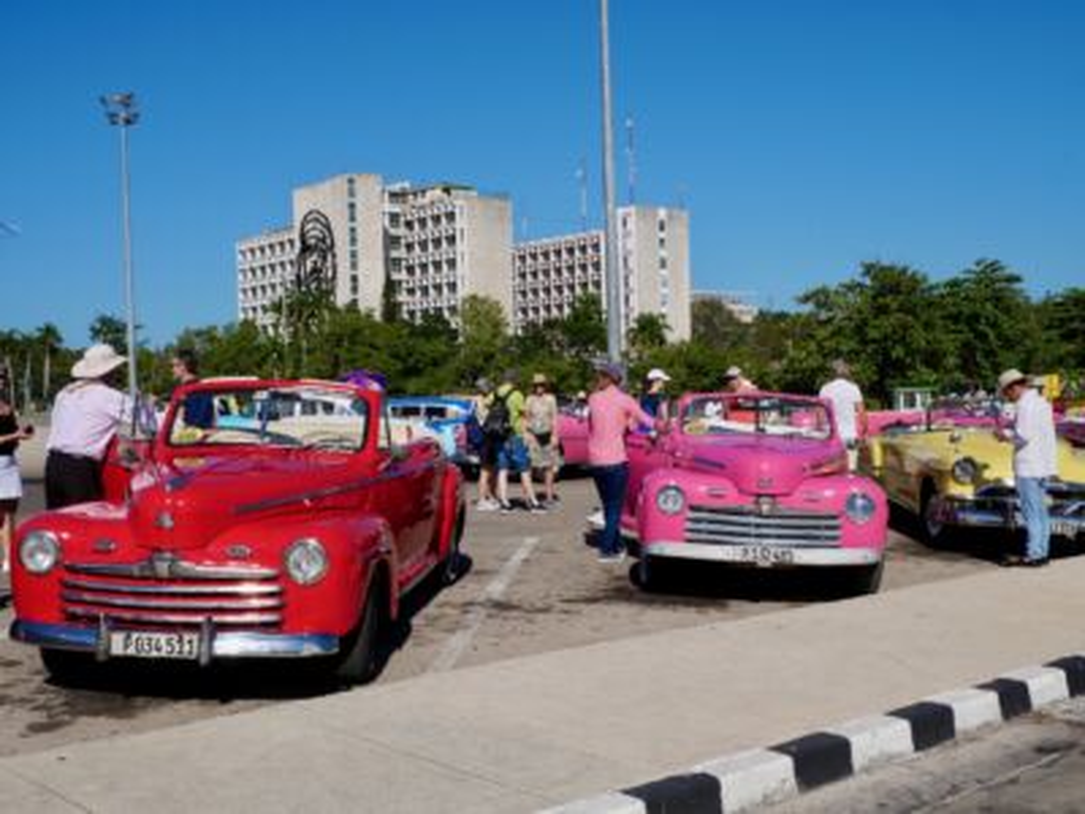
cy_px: 407
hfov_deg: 46.8
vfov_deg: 36.0
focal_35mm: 40
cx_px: 542
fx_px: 1254
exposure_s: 1/800
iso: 200
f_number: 9
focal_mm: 20
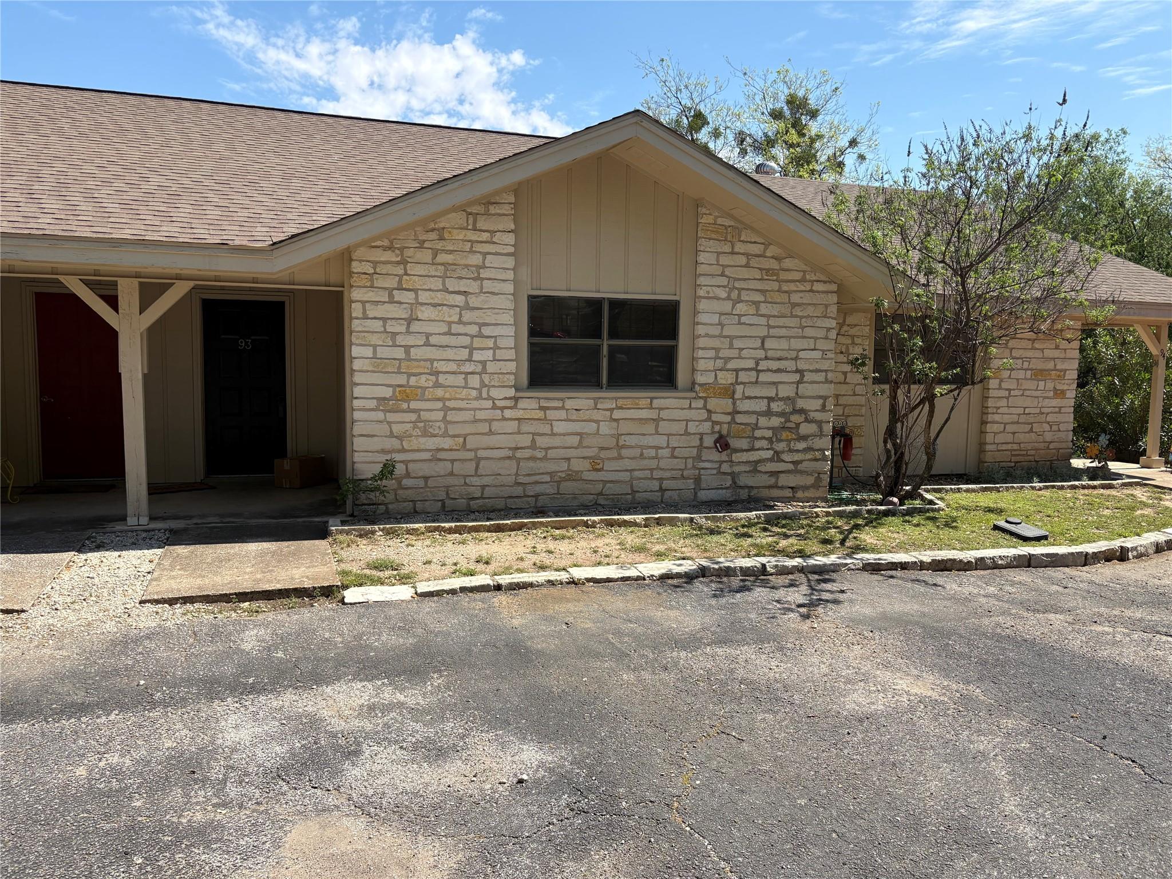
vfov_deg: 53.1
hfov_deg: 67.3
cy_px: 440
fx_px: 880
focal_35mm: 26
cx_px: 586
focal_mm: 5.96
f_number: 1.6
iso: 50
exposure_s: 1/2747
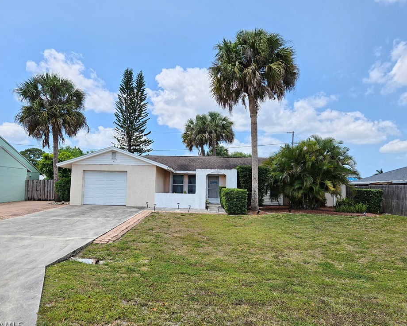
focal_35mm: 25
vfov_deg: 56.8
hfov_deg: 68.1
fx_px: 301
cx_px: 195
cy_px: 163
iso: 25
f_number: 1.8
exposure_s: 1/701
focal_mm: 5.4
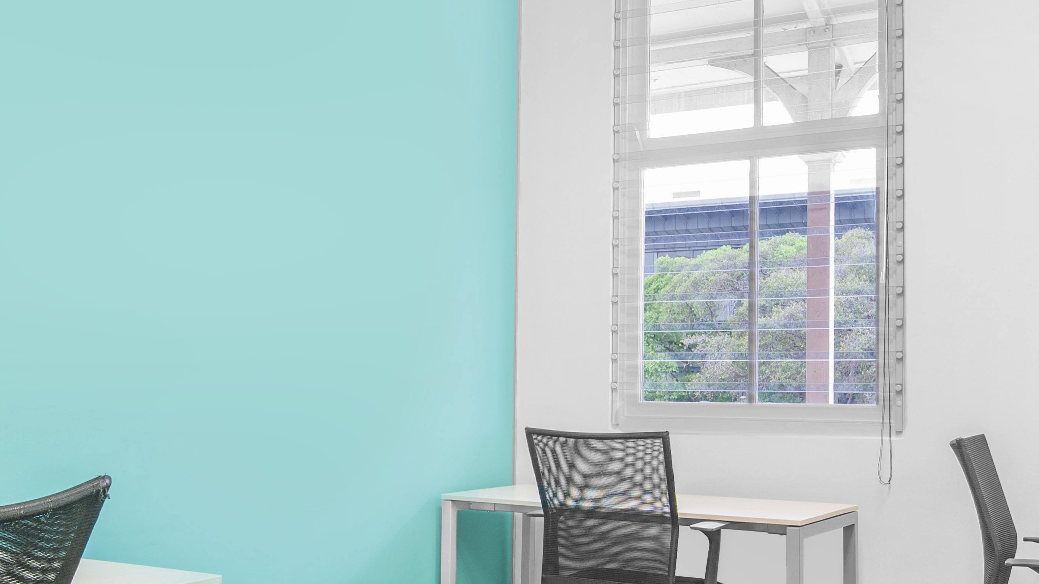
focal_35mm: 44
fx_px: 1212
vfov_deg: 26.7
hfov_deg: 45.7
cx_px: 351
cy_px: 455
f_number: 9
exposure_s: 1/3
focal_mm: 19
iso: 200
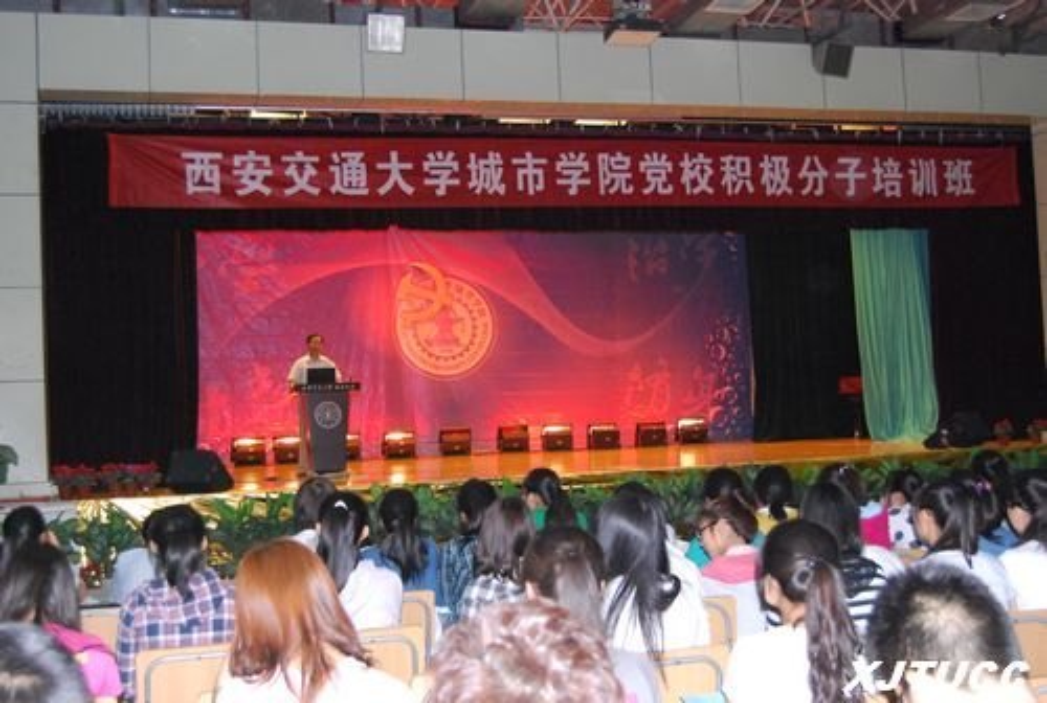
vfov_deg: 30.0
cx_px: 524
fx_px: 1312
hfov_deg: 43.5
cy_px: 352
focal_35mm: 45
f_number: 4.2
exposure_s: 1/60
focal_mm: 30
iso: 1600
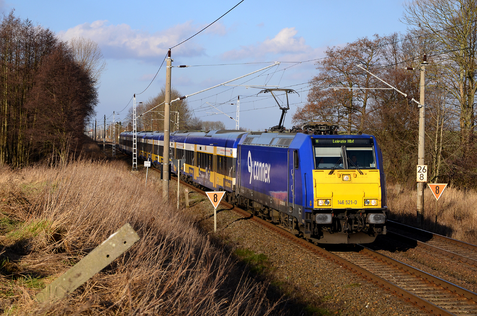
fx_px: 1150
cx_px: 238
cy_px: 158
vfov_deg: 15.6
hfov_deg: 23.4
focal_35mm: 87
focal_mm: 58
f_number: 6.3
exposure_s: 1/800
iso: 250
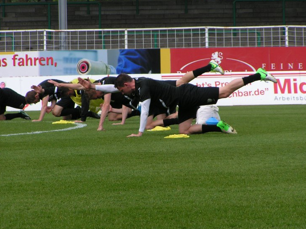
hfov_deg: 6.7
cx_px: 148
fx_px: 2617
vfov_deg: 5.0
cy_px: 106
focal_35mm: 296
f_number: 5
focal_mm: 41.4
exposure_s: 1/400
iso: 50
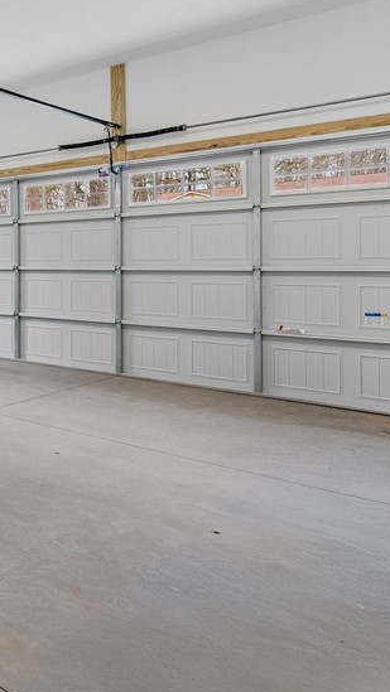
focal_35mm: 29
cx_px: -244
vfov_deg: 64.8
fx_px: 533
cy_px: 246
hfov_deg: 25.3
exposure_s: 1/6
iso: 400
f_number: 6.3
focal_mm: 14
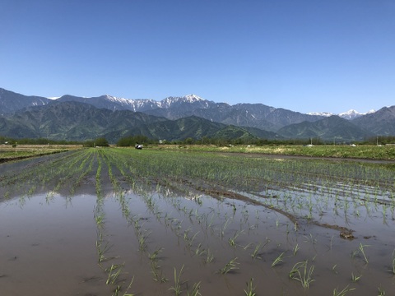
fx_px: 320
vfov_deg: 49.7
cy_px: 148
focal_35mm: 28
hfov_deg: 63.4
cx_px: 198
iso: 20
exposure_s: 1/2088
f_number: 1.8
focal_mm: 3.99
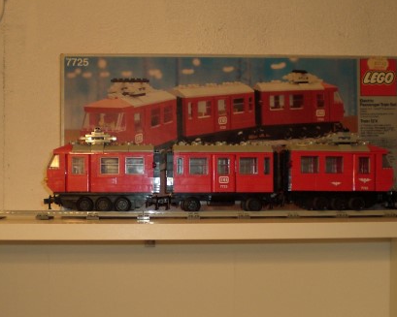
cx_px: 196
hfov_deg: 32.5
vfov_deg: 26.2
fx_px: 681
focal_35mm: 58
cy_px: 193
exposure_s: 1/80
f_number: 3.1
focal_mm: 6.3
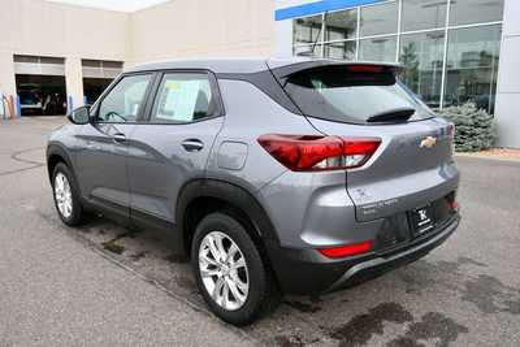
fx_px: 433
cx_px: 260
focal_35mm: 30
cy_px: 174
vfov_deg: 43.6
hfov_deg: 61.9
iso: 200
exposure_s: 1/250
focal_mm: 20
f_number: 6.3
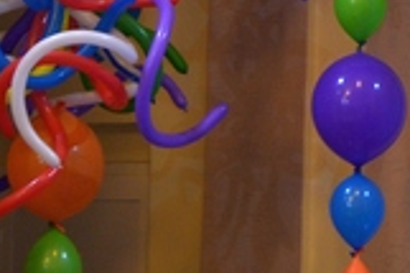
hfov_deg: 6.1
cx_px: 787
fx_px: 3732
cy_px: 121
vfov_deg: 4.2
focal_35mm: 328
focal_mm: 55
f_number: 5.6
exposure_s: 1/30
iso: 640
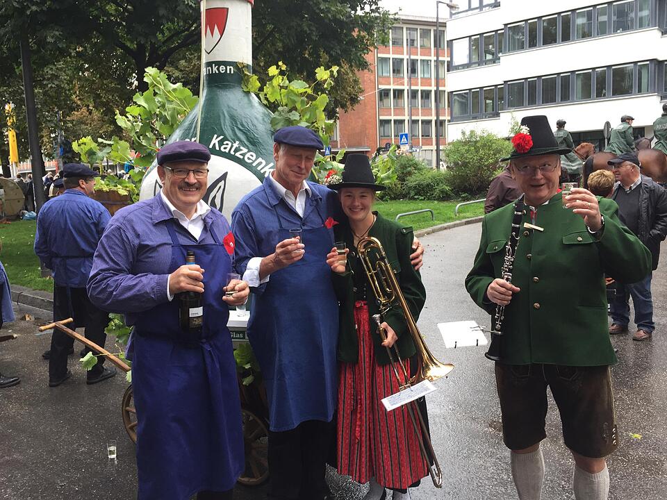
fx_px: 559
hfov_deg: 61.7
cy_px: 250
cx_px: 334
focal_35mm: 29
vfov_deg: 48.2
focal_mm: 4.15
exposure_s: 1/100
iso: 50
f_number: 2.2
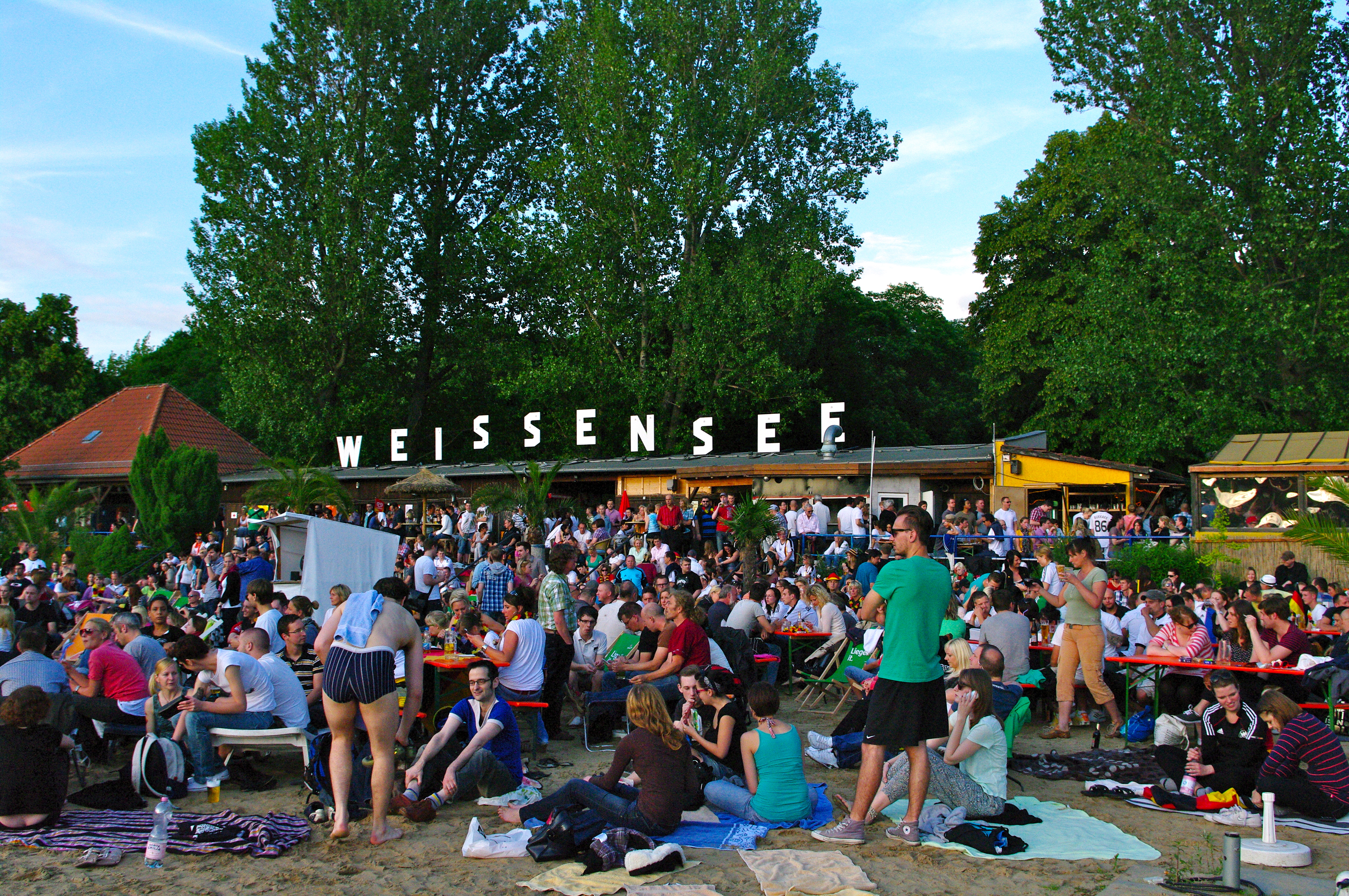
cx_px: 674
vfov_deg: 38.1
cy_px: 448
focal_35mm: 35
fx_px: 1299
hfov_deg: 54.9
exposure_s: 1/500
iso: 1600
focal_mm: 23.13
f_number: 9.5
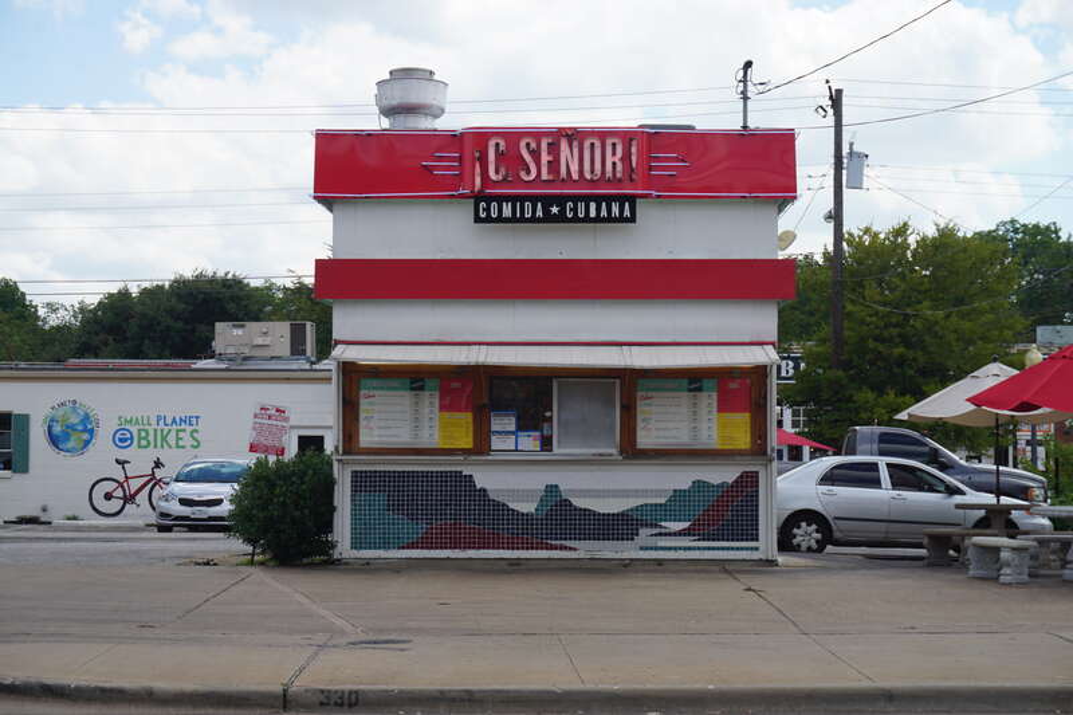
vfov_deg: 18.9
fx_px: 2145
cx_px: 536
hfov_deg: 28.1
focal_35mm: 72
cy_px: 358
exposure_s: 1/125
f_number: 11
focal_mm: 48
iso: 100
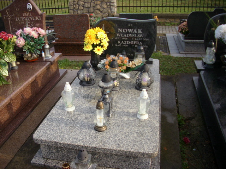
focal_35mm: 37
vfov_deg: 38.7
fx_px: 242
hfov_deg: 50.1
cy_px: 84
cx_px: 113
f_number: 2.8
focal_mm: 6.2
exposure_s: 1/402
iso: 50
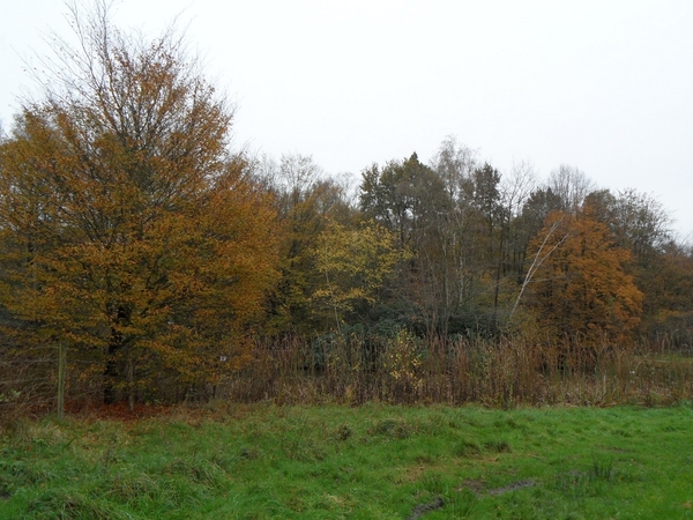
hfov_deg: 56.8
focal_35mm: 32
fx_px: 641
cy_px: 260
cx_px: 346
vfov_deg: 44.2
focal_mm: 5.3
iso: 100
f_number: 3.4
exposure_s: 1/90
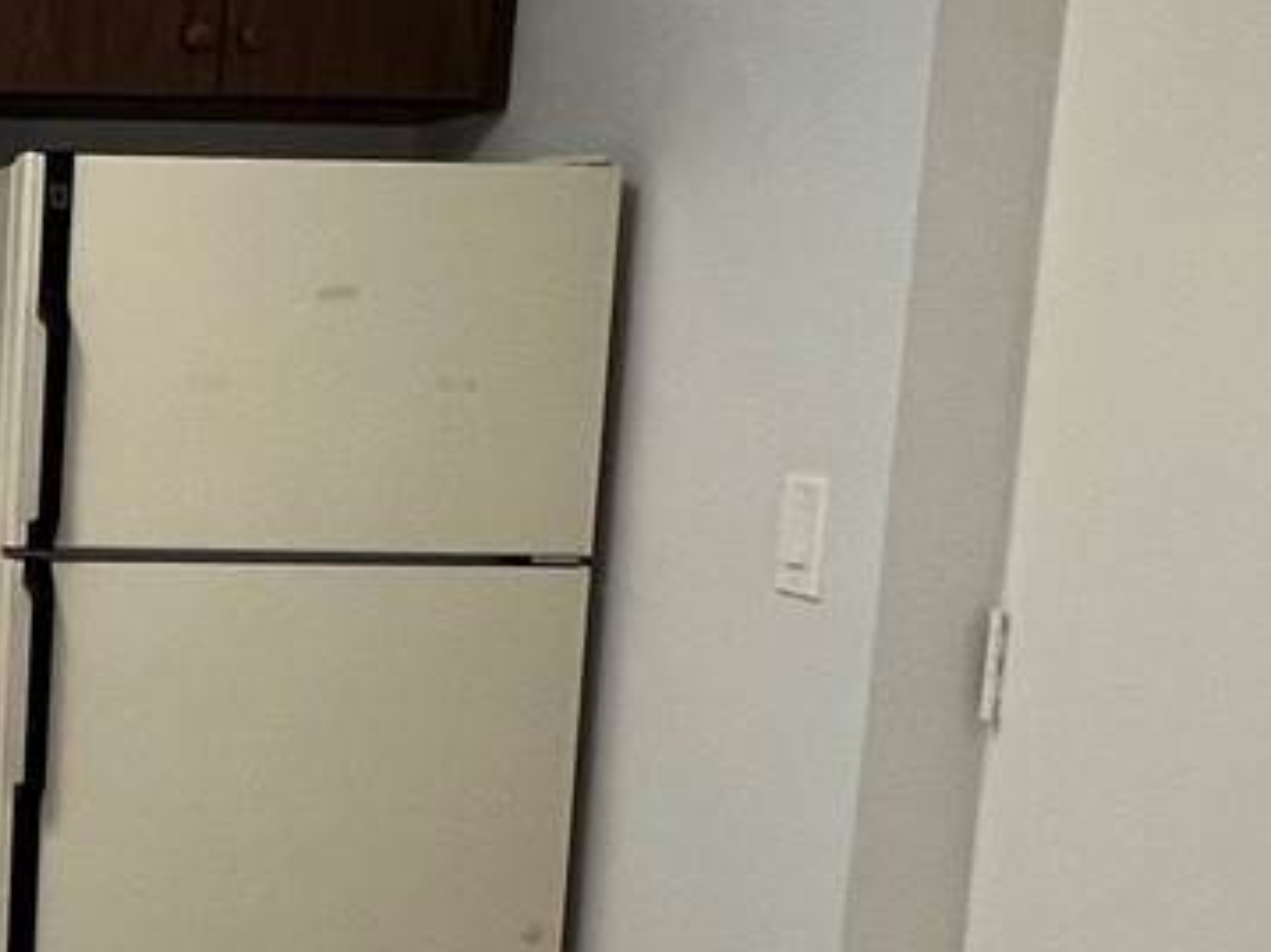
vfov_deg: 25.1
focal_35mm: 58
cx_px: -471
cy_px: 648
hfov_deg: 26.8
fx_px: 2129
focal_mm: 1.57
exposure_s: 1/60
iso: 200
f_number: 1.8
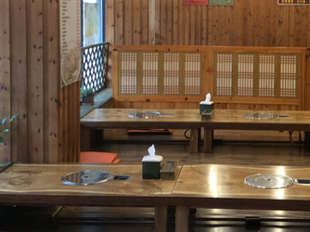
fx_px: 617
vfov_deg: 21.0
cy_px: 42
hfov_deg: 27.9
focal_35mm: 69
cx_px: 217
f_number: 2.4
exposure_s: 1/24
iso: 64
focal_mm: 3.3
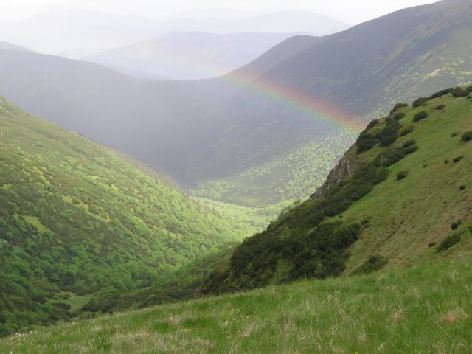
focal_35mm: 75
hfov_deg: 26.0
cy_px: 177
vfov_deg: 19.6
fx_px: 1023
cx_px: 236
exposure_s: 1/185
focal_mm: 15.7
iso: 100
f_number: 5.4
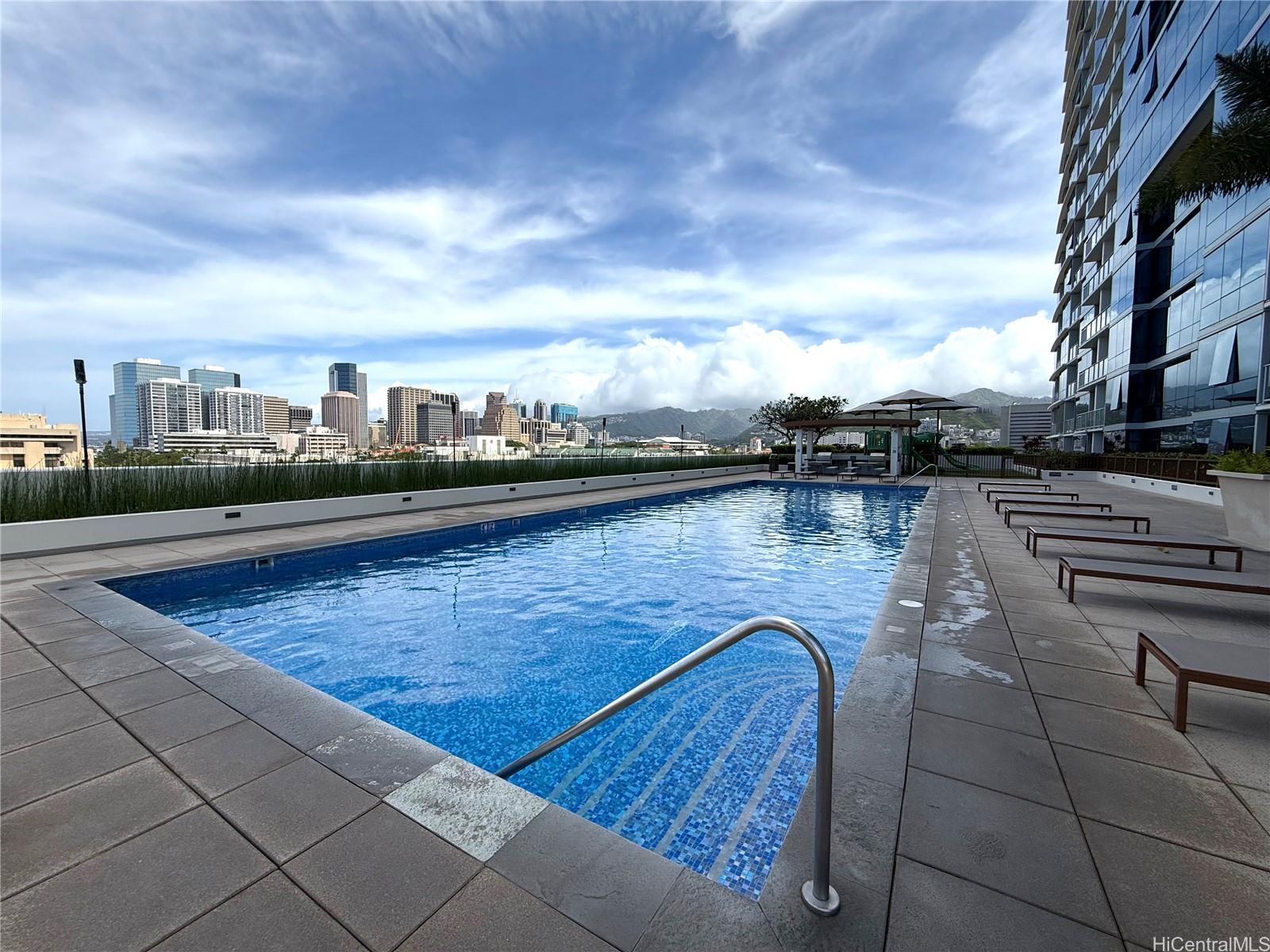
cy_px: 476
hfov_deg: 102.1
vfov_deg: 85.7
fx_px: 514
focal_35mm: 14
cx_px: 635
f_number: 2.2
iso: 50
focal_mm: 2.22
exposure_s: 1/2611
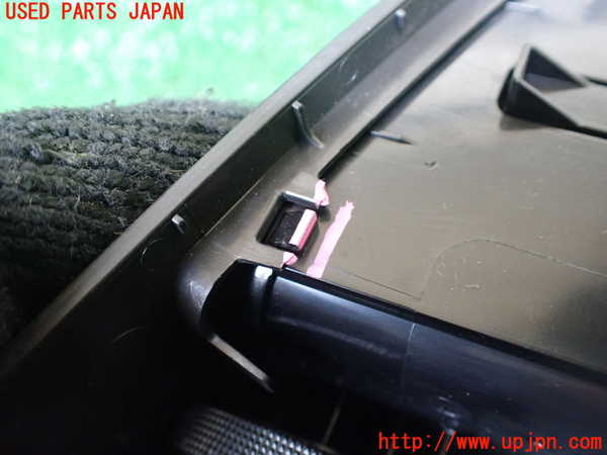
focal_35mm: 30
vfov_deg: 46.8
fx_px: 526
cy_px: 228
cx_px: 304
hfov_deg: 60.0
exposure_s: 1/60
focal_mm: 5.4
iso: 800
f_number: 2.3
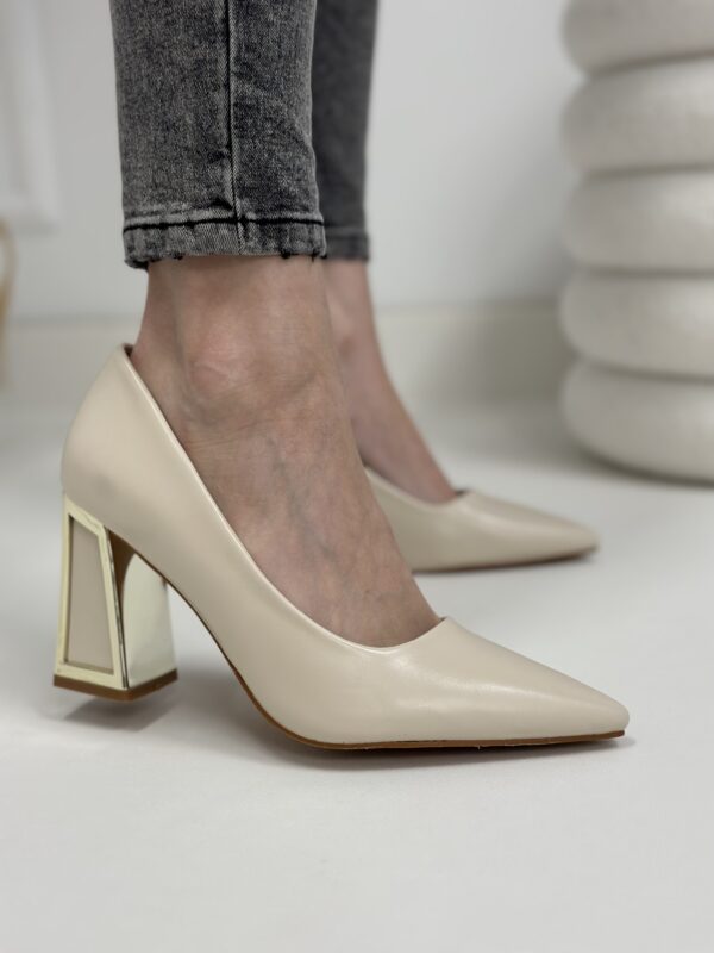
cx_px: 357
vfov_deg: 39.7
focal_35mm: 48
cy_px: 476
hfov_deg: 30.3
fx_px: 1320
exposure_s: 1/100
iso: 100
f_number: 1.78
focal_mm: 6.86
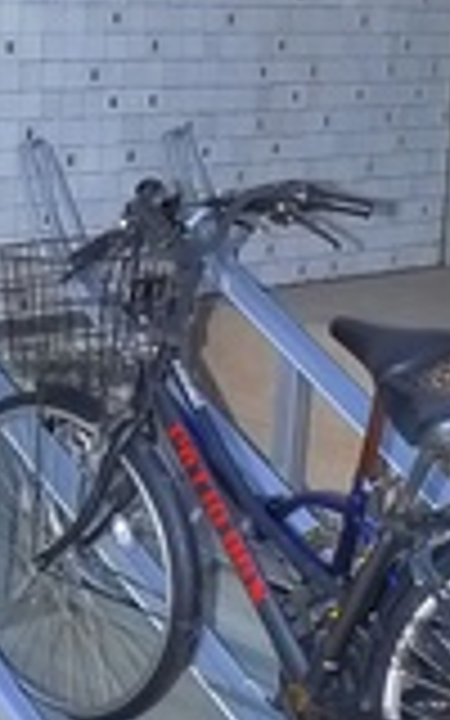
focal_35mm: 111
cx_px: -241
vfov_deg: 18.8
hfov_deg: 11.3
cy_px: 302
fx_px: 2178
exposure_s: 1/400
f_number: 3.5
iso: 400
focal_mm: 5.1
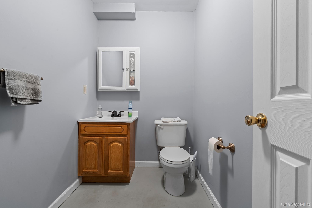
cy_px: 104
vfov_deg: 81.2
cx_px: 156
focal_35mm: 14
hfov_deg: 104.3
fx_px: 121
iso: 640
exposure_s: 1/1.25
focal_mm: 14
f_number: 10
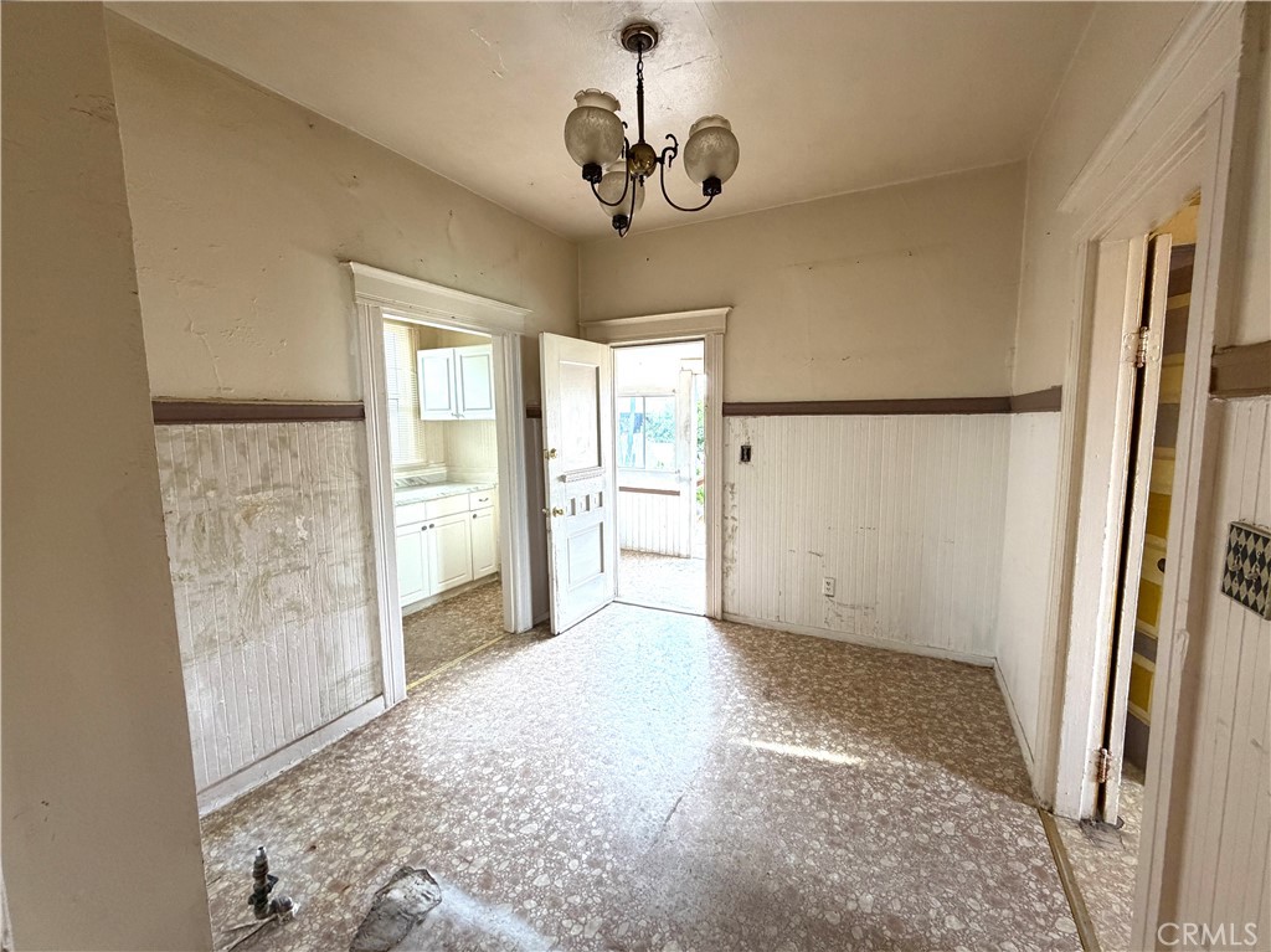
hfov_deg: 102.1
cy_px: 476
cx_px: 636
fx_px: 514
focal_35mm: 14
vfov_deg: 85.6
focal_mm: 2.22
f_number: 2.2
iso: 320
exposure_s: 1/120
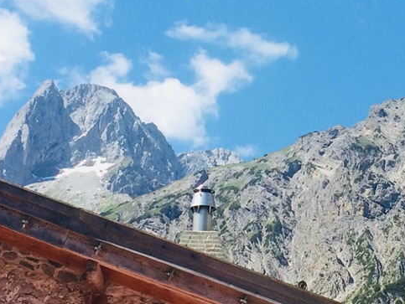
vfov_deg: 15.4
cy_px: 137
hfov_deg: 20.1
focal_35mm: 96
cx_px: 341
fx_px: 1124
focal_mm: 4.15
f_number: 2.2
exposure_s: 1/1786
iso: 32
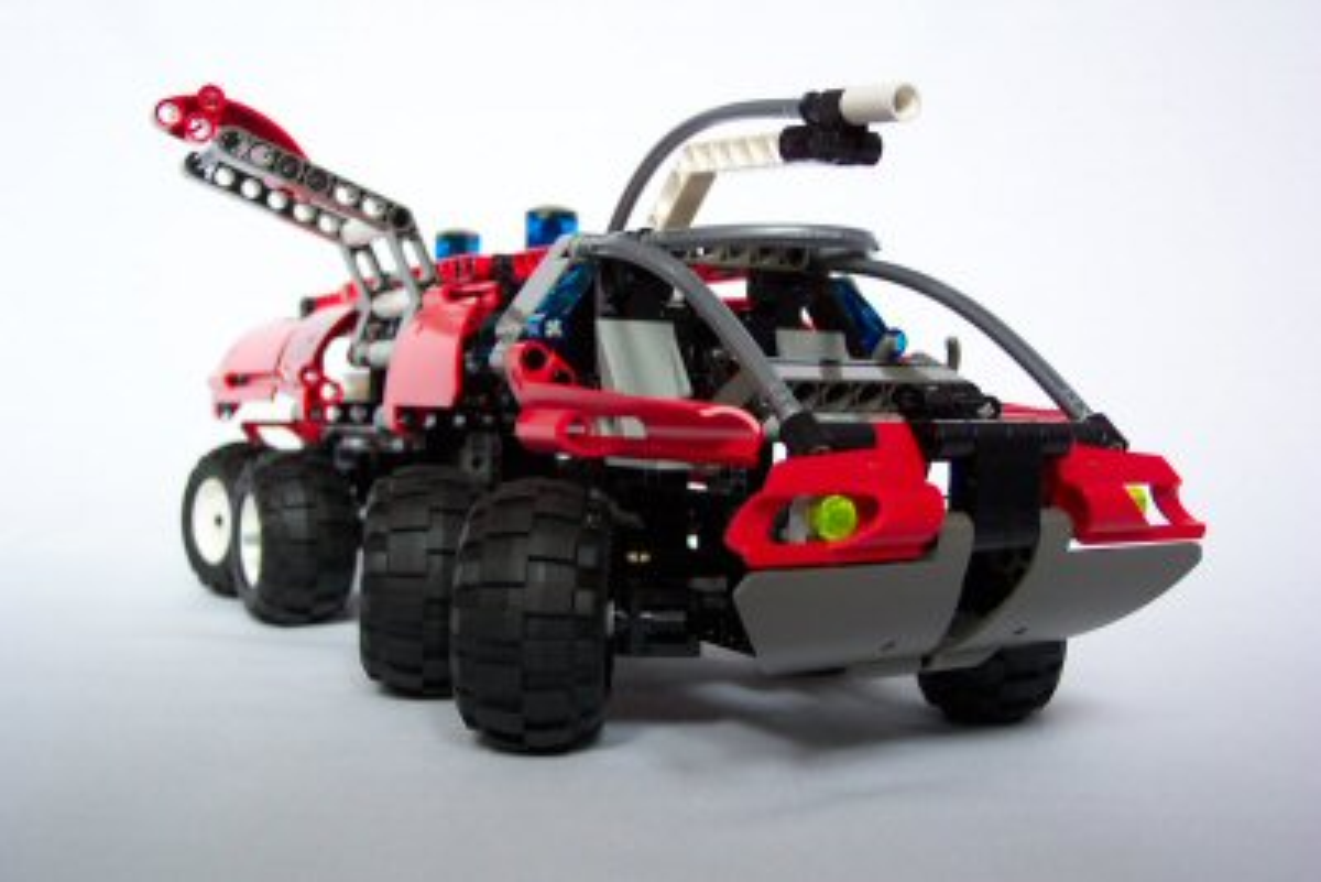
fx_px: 1395
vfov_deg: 35.1
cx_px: 660
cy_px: 441
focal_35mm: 38
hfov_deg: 50.7
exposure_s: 1/30
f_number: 2.8
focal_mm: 8
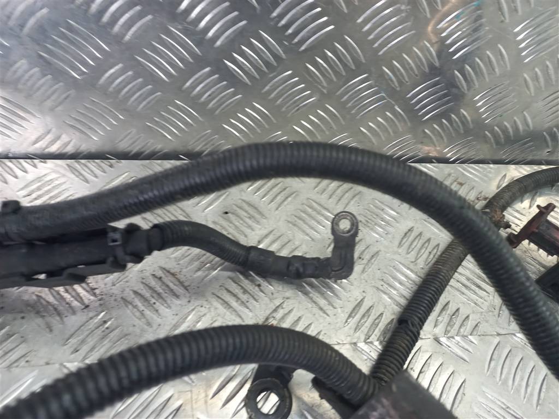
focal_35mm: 25
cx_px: 280
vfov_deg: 54.9
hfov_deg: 69.4
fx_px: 404
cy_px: 210
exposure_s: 1/50
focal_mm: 4.6
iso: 100
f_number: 1.8
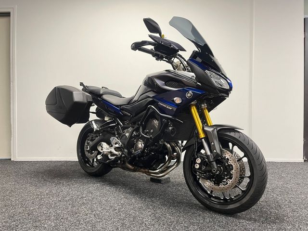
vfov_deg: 53.1
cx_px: 154
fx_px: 231
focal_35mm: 26
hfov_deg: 67.3
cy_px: 116
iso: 250
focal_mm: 5.1
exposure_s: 1/50
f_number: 1.6
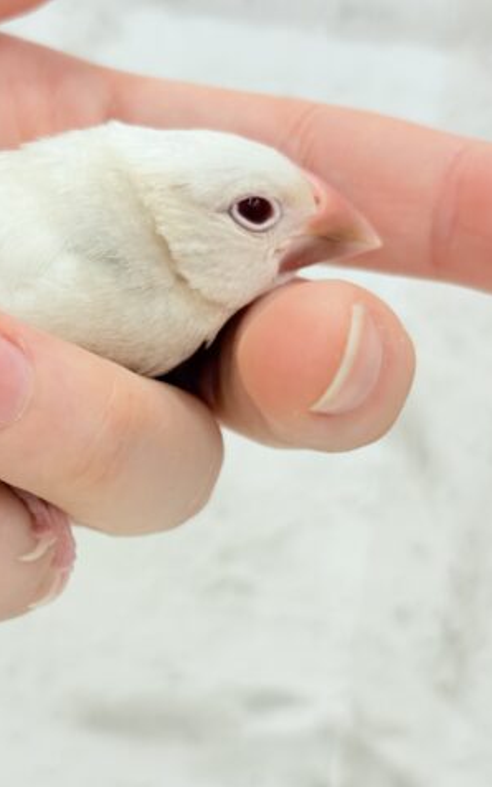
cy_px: 394
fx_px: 1588
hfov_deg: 17.2
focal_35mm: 74
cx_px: -17
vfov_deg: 27.9
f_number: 1.6
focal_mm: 5.96
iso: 50
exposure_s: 1/50
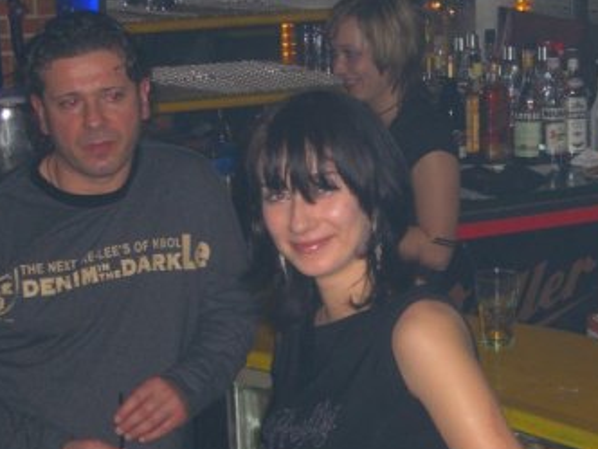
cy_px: 276
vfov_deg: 14.4
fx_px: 1779
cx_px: 441
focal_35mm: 103
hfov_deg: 19.0
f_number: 3.6
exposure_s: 1/60
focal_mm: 11.8
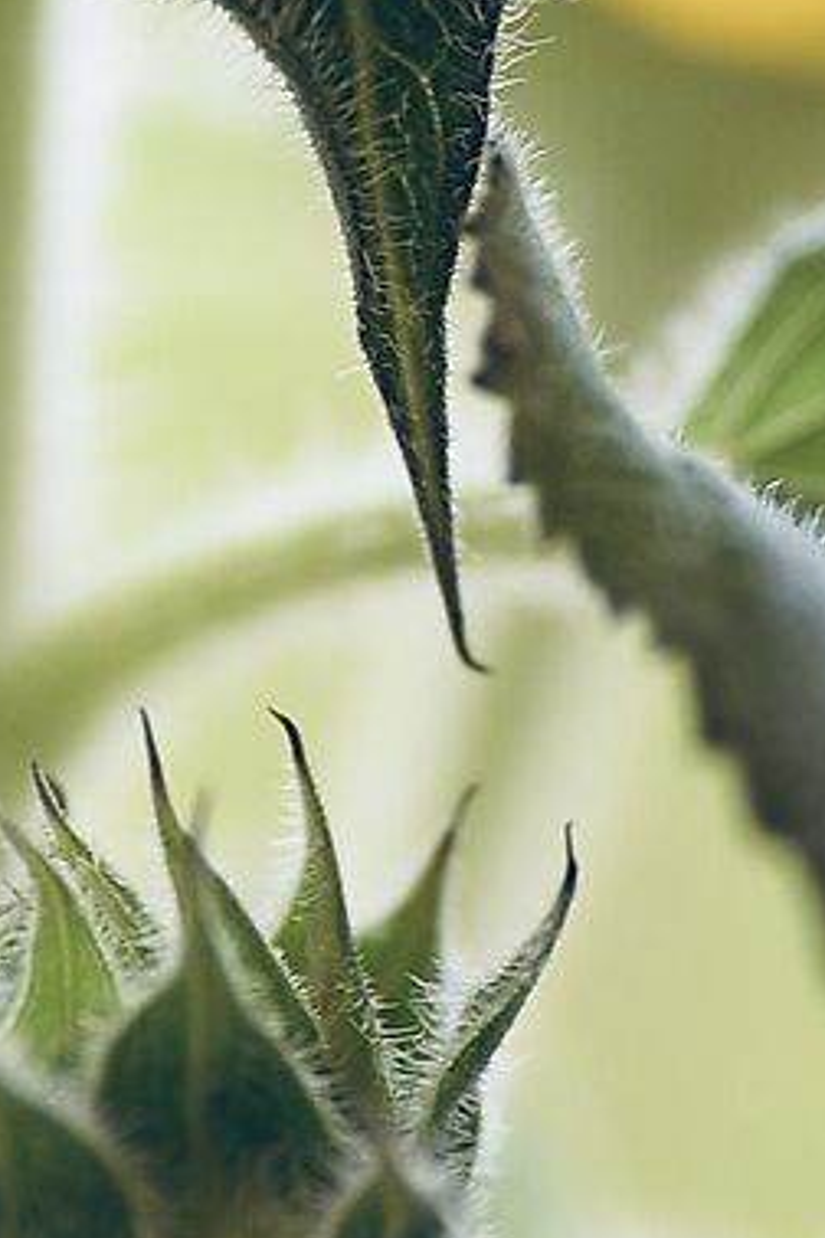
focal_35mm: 858
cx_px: -85
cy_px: 740
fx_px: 29491
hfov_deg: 1.6
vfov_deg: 2.4
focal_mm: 135
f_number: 1.8
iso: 220
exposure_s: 1/400
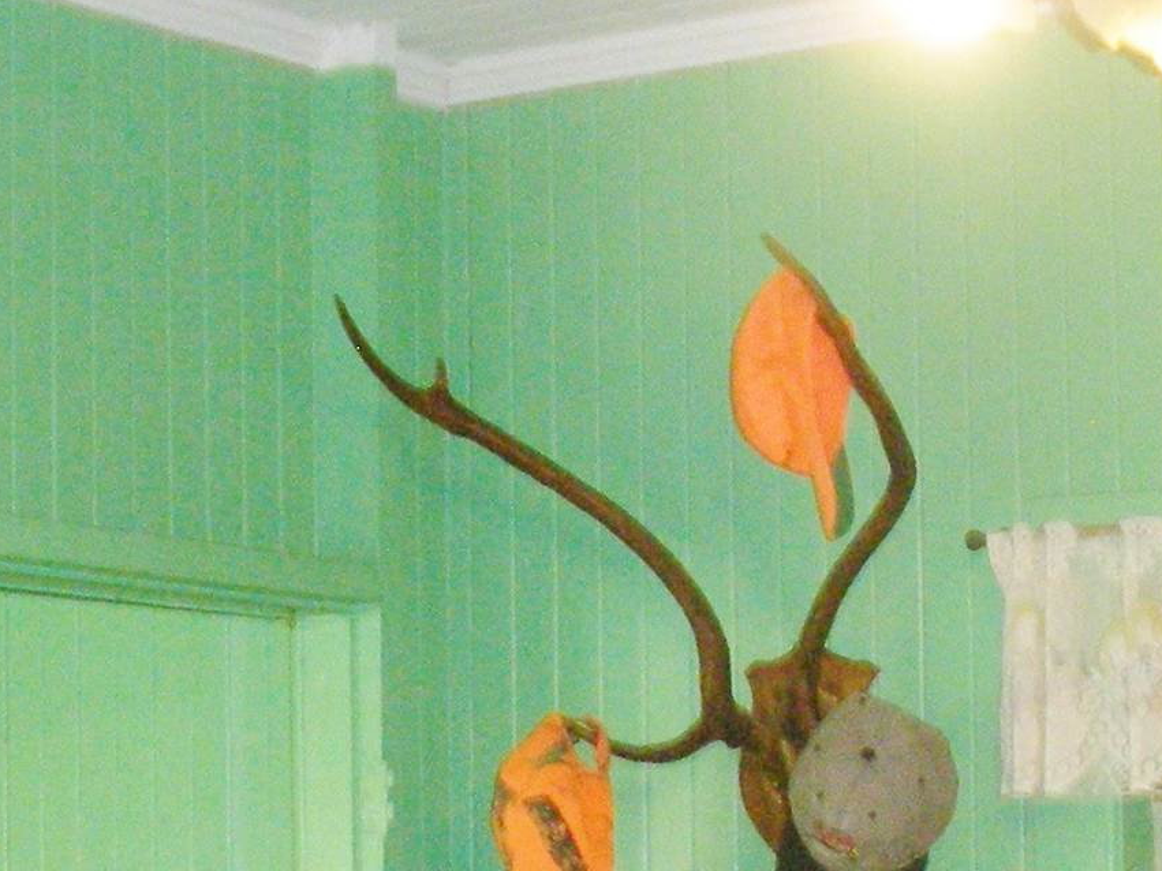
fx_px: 4363
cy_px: 1352
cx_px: 673
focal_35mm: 130
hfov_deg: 15.2
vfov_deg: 10.9
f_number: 3.5
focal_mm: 6.3
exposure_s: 1/30
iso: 267
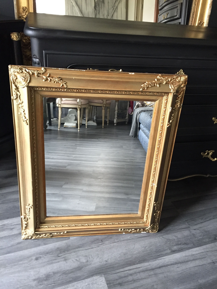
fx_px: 242
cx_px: 108
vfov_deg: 61.7
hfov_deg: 48.2
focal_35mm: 29
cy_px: 144
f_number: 2.2
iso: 250
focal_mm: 4.15
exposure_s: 1/33
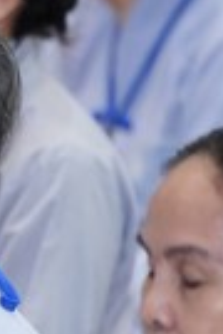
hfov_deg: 1.9
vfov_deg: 2.9
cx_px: -374
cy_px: 256
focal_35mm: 723
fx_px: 6717
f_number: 2.8
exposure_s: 1/200
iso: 2500
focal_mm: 150
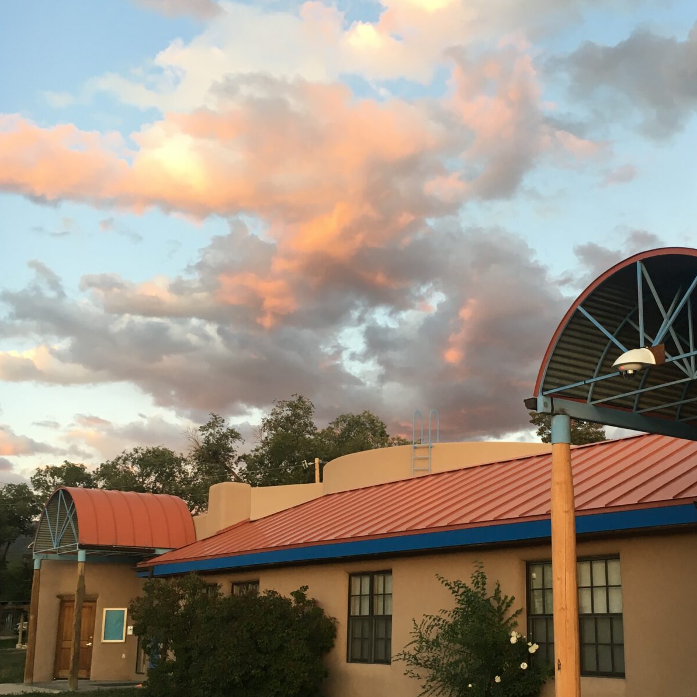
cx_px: 424
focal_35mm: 44
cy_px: 397
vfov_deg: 38.3
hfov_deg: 38.2
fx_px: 1002
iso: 32
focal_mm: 4.15
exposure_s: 1/40
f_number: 2.2
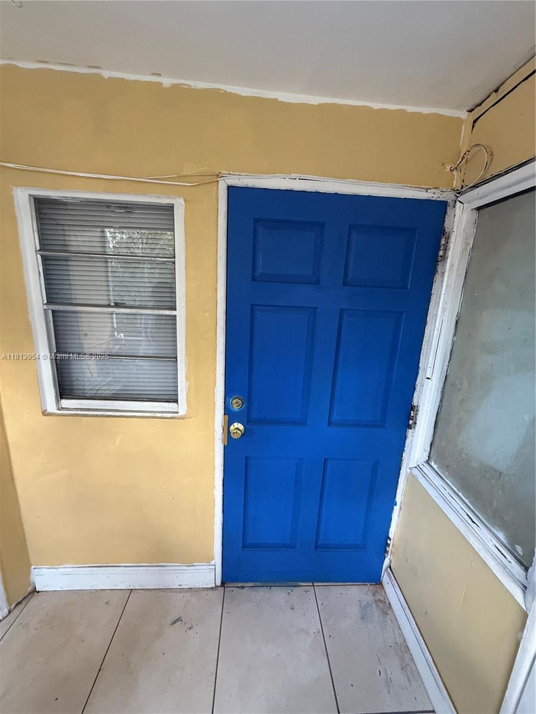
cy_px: 357
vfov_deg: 102.1
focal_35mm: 14
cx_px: 268
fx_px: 289
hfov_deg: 85.7
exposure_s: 1/60
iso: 500
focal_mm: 2.22
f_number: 2.2
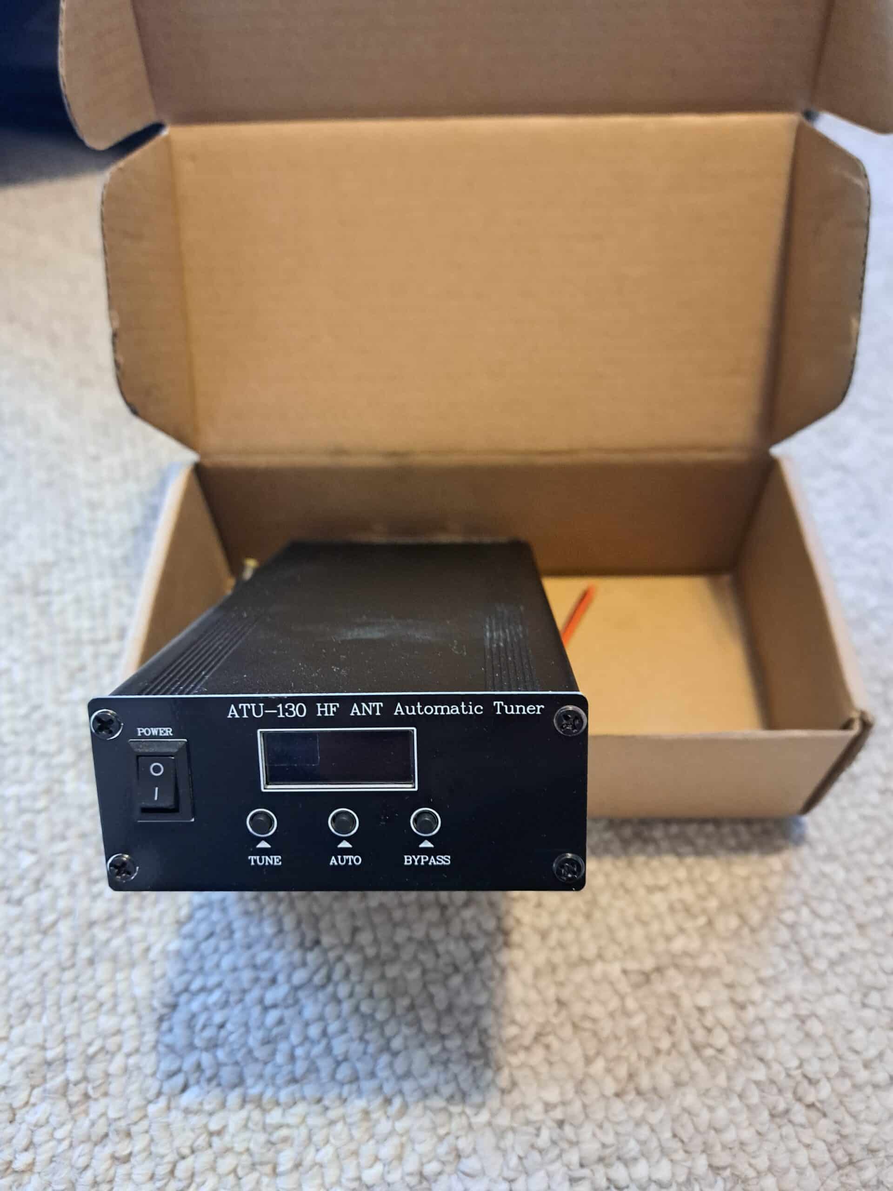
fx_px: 826
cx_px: 446
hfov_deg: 56.8
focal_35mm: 24
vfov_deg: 71.6
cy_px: 596
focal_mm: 5.23
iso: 640
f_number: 1.8
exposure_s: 1/24
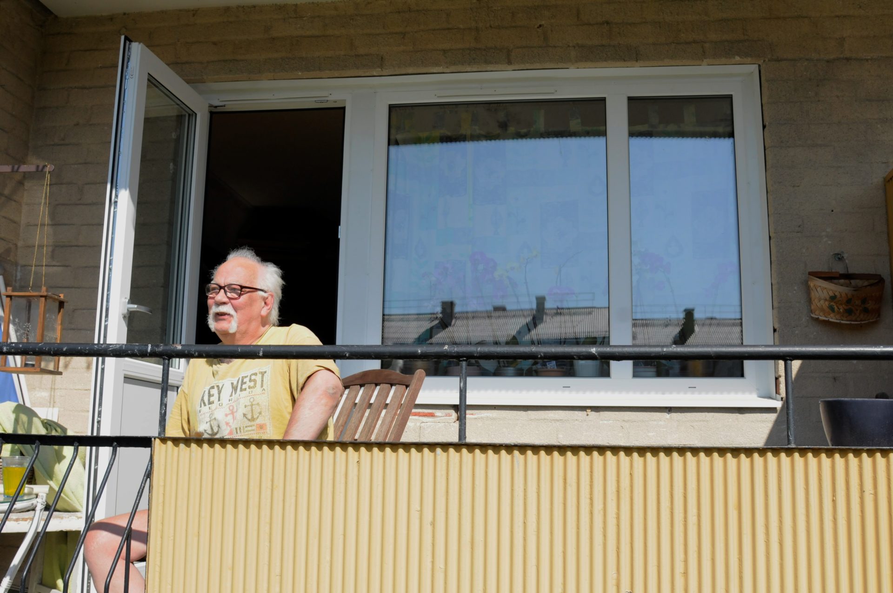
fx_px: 892
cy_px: 296
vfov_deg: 36.8
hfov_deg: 53.2
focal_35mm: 36
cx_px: 446
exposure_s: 1/1600
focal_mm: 24
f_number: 7.1
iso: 800
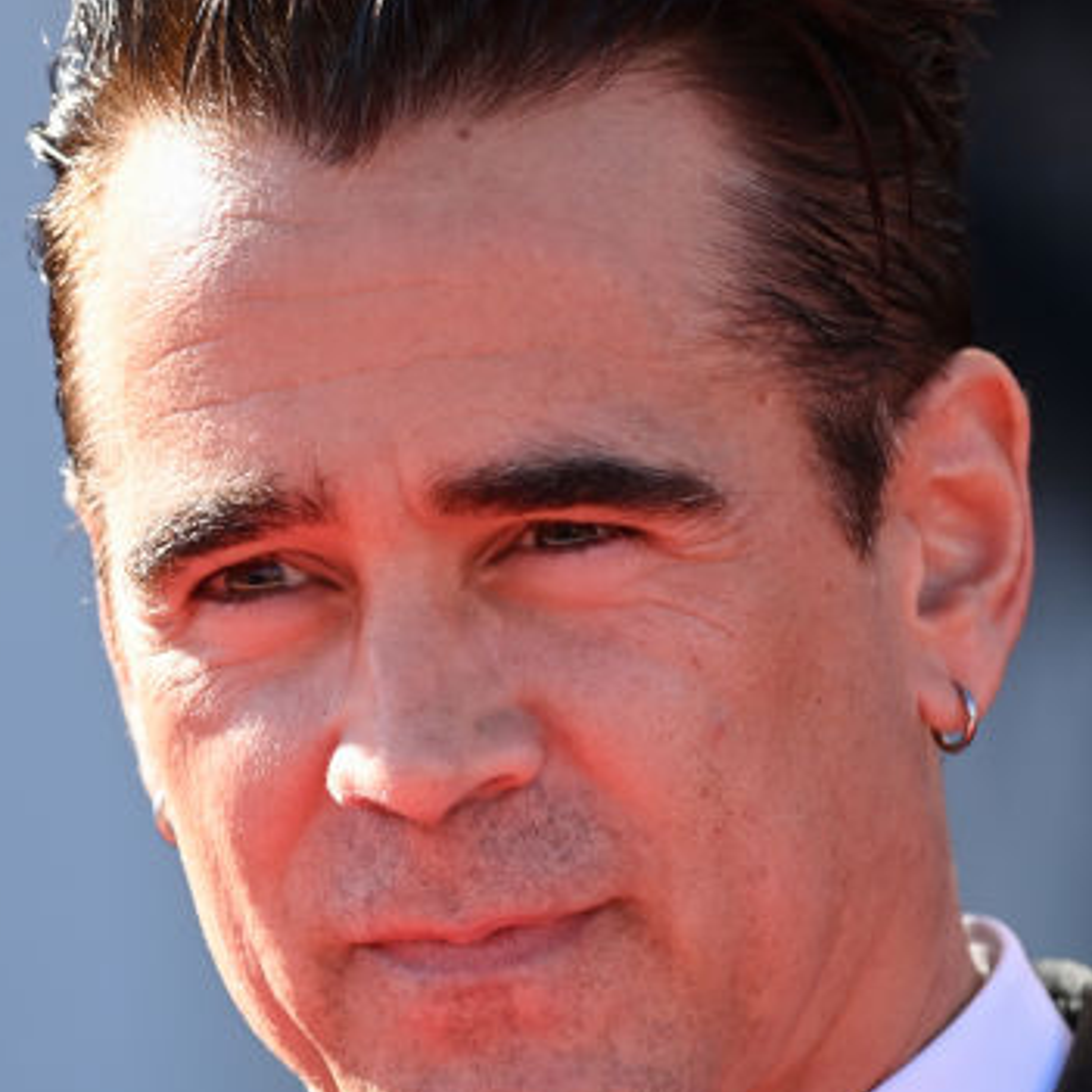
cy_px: 758
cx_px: 423
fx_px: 26518
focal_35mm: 743
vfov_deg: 2.4
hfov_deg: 2.4
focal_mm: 300
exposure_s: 1/1250
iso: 400
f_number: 4
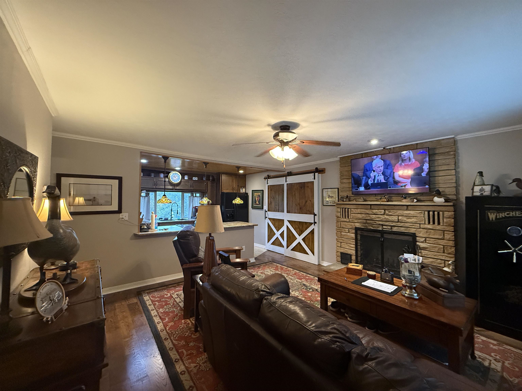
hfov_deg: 102.1
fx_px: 211
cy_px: 196
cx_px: 261
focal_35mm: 14
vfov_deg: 85.7
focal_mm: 2.22
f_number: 2.2
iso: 640
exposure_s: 1/60
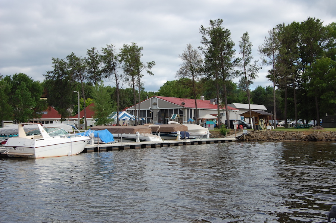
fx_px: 489
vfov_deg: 25.7
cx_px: 168
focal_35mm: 52
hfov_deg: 37.9
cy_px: 112
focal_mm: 35
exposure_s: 1/250
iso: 200
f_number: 8
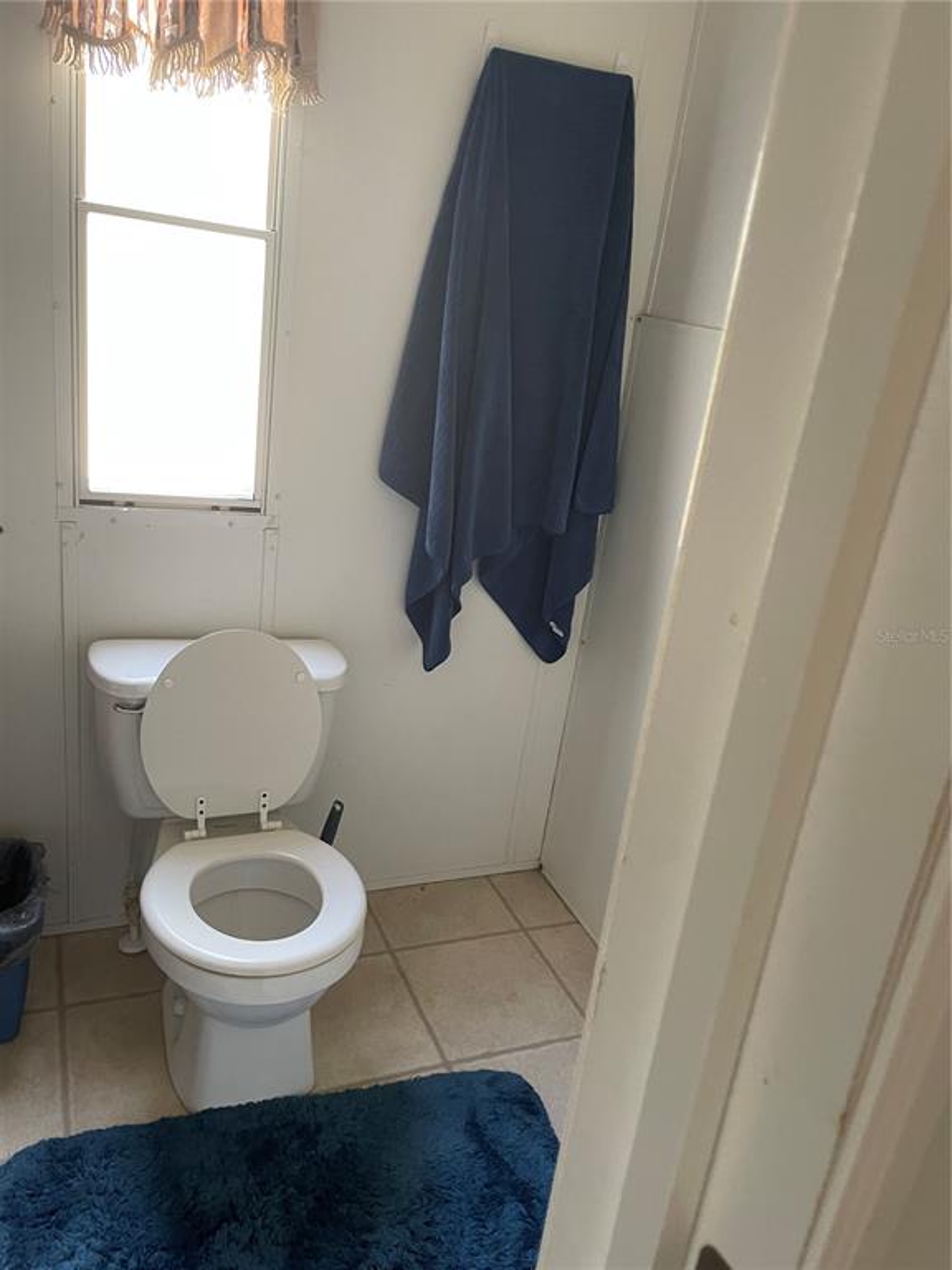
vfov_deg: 67.3
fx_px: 953
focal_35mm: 26
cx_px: 476
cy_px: 635
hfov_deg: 53.1
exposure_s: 1/60
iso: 250
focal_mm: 4.2
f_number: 1.6
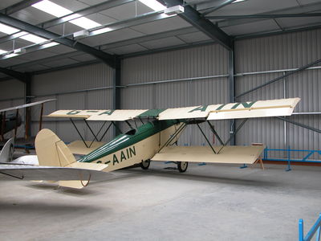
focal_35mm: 35
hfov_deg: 52.6
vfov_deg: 40.7
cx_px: 160
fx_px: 325
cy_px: 120
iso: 100
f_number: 3.2
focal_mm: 8.9
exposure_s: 1/59.7
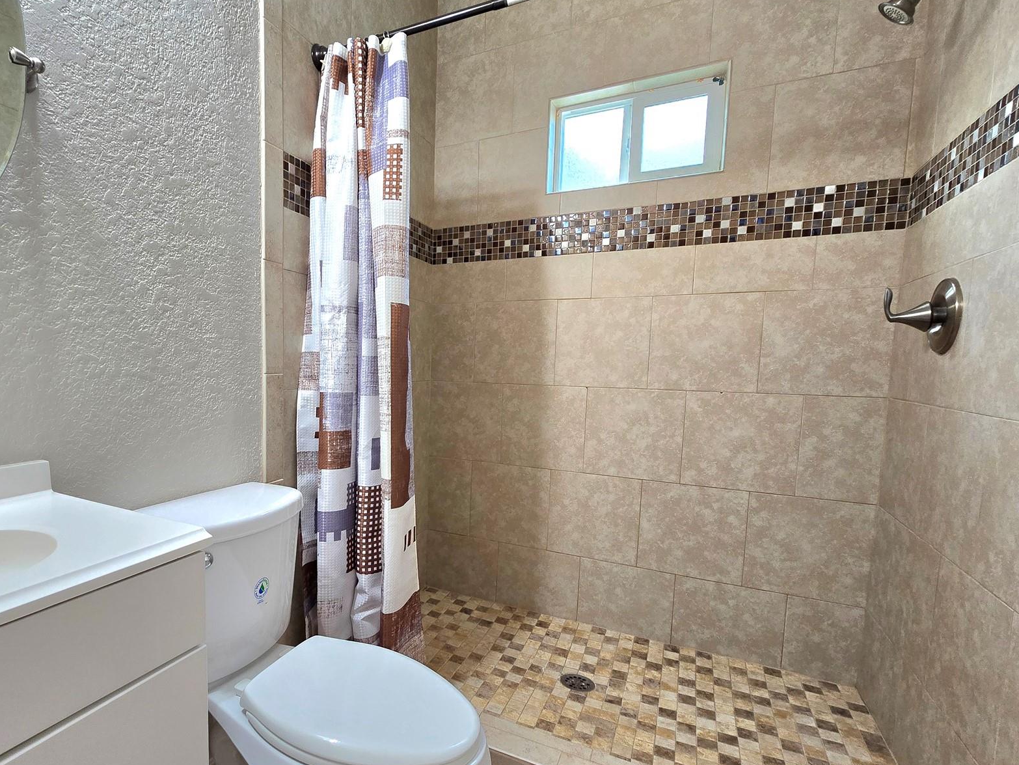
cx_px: 383
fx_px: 501
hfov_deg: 89.2
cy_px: 419
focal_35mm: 17
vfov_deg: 74.6
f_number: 2.2
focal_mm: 2.2
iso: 160
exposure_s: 1/60.2
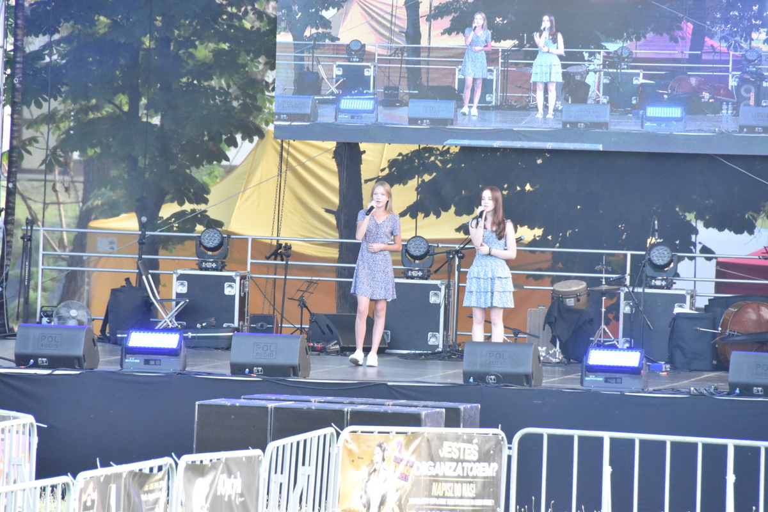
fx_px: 6399
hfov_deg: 6.9
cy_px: 256
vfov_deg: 4.6
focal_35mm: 300
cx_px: 384
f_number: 5.6
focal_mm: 200
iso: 5000
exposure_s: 1/320
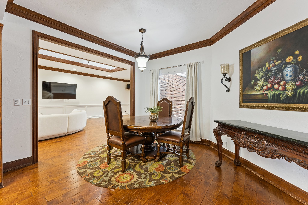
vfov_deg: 76.2
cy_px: 102
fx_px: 131
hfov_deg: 99.3
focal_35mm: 15
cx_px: 154
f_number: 10
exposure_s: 1/3.33
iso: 200
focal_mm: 15.3
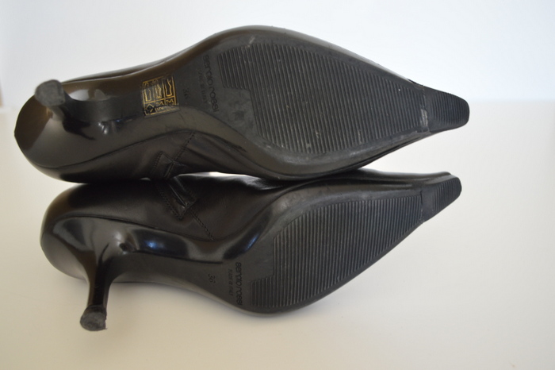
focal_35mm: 33
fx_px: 508
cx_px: 278
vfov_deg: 39.9
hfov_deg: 57.2
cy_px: 185
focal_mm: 22
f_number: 3.8
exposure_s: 1/50
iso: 400
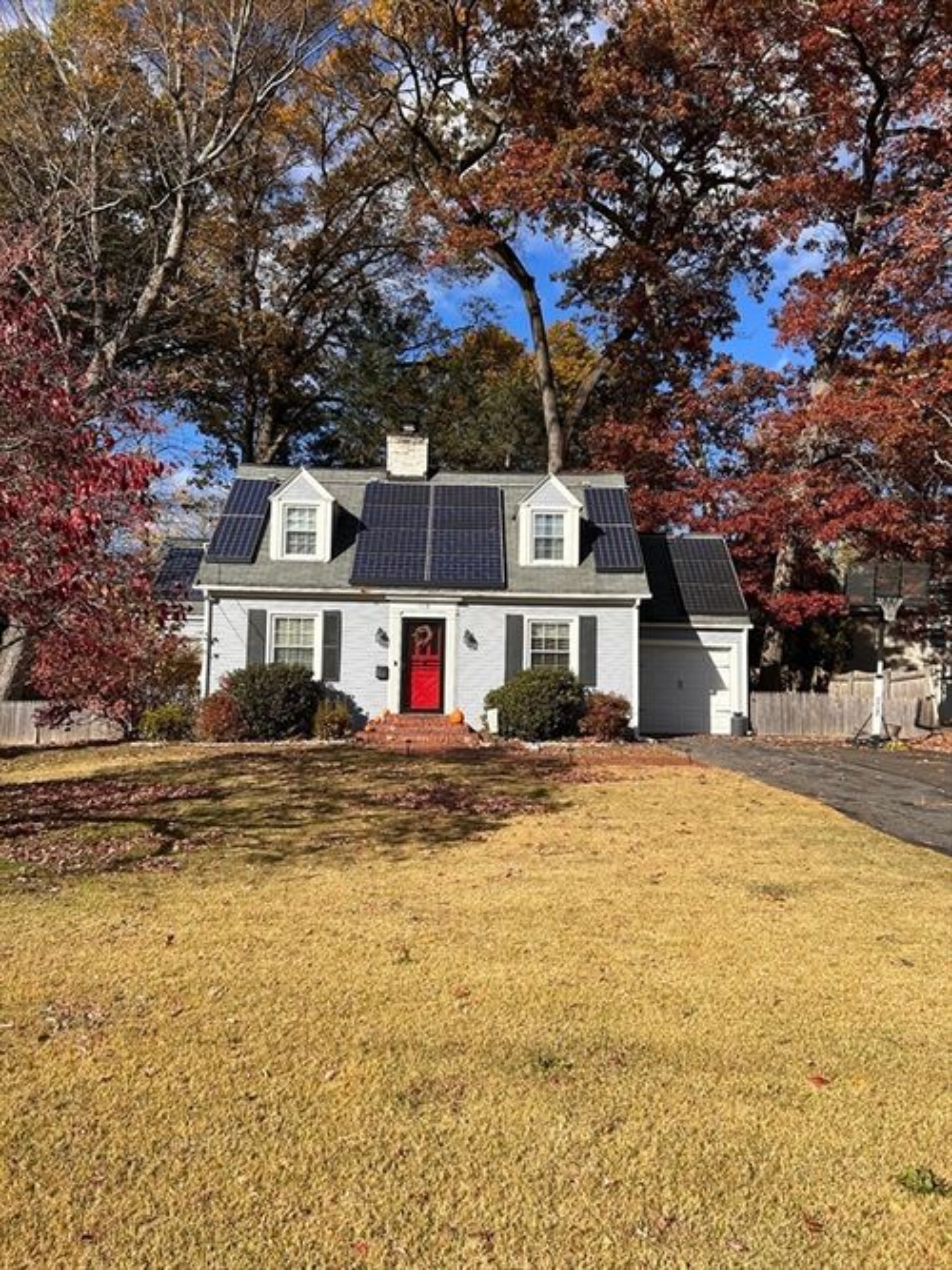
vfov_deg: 67.3
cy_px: 635
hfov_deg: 53.0
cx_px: 476
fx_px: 954
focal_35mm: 26
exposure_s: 1/3460
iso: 50
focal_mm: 5.7
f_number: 1.5
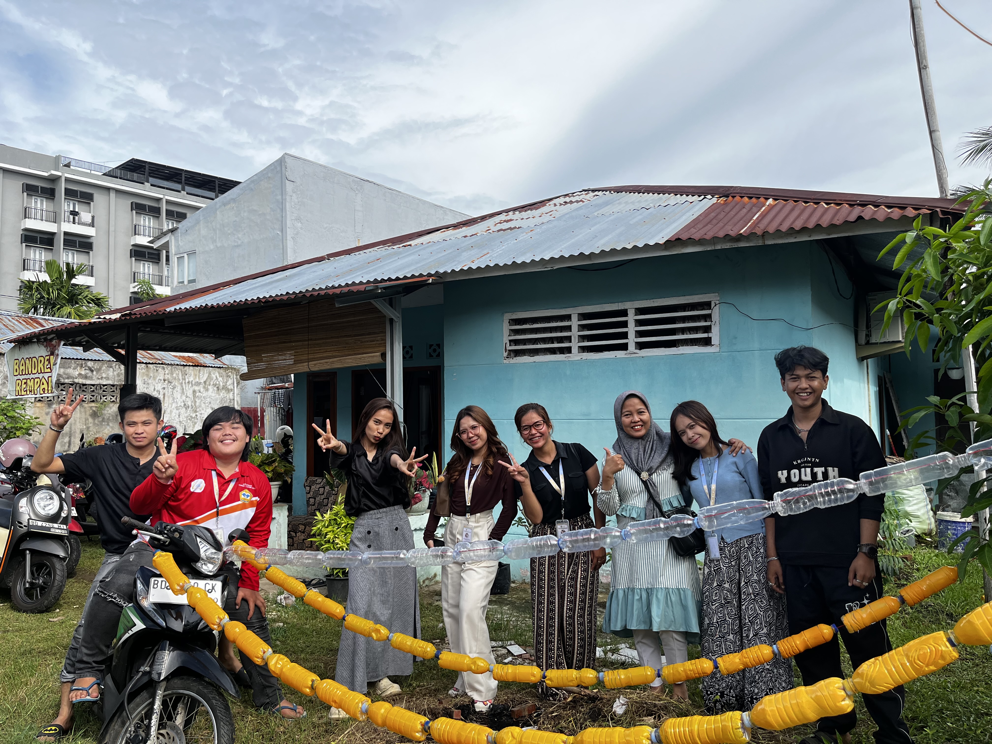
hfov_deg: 67.3
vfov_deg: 53.1
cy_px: 372
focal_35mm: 26
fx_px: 745
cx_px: 496
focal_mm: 5.1
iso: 50
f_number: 1.6
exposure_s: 1/1776
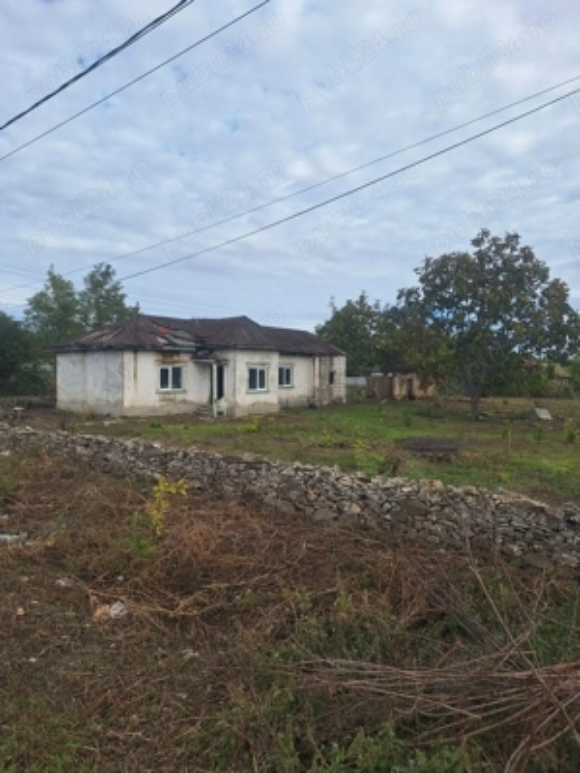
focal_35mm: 23
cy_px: 386
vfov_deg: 73.9
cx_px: 290
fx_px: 514
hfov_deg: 58.9
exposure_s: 1/2506
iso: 40
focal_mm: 5.54
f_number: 1.8
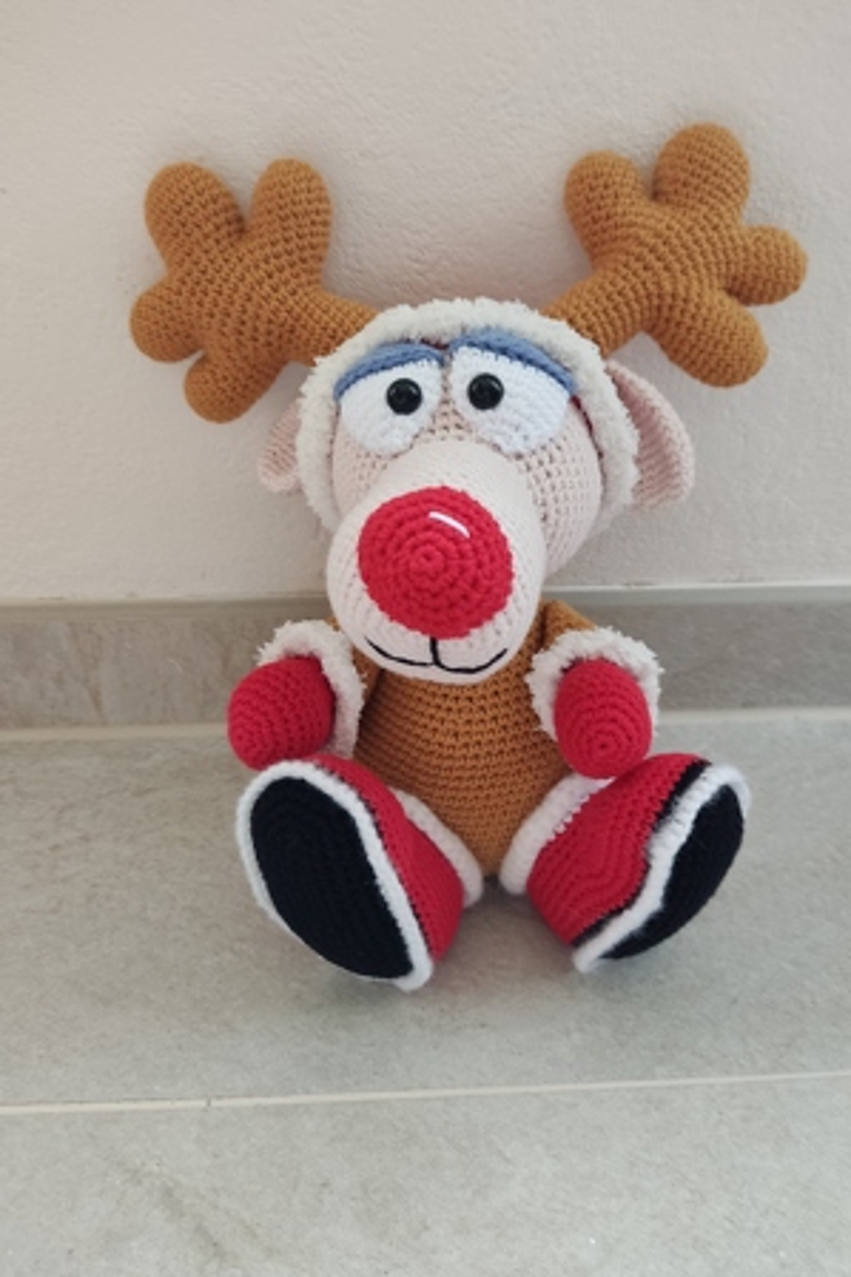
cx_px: 455
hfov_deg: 47.9
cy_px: 620
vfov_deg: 67.4
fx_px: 958
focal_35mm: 27
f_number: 1.79
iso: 756
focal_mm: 4.71
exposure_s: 1/33
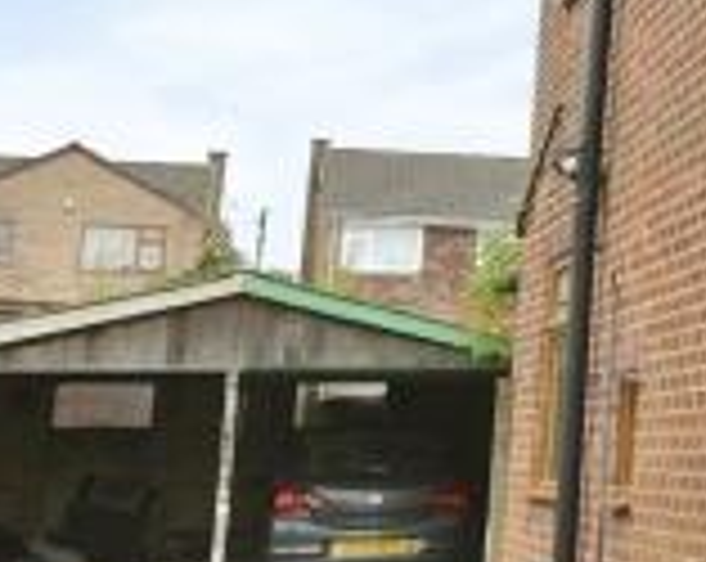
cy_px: -70
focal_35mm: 92
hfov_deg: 15.8
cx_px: 1461
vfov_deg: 16.1
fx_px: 1919
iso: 400
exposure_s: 1/200
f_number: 8
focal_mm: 10
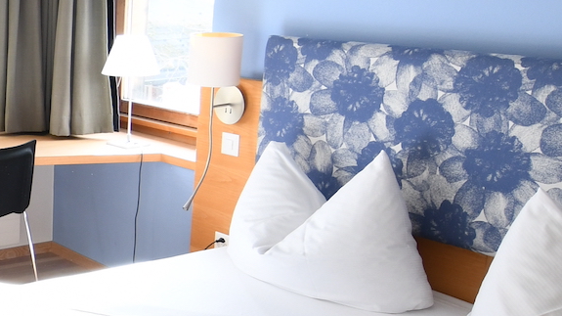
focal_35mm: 56
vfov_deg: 21.4
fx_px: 834
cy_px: 176
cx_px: -153
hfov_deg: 30.2
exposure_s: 1/80
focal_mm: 11
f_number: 3.5
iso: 400
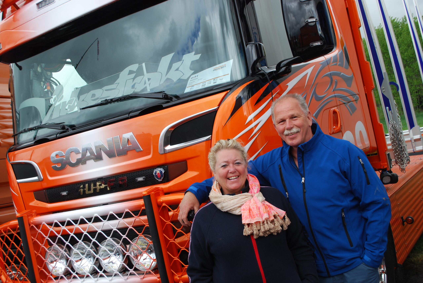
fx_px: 494
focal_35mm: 42
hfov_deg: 46.3
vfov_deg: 32.0
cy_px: 142
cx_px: 212
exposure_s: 1/125
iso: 100
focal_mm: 28
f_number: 5.6
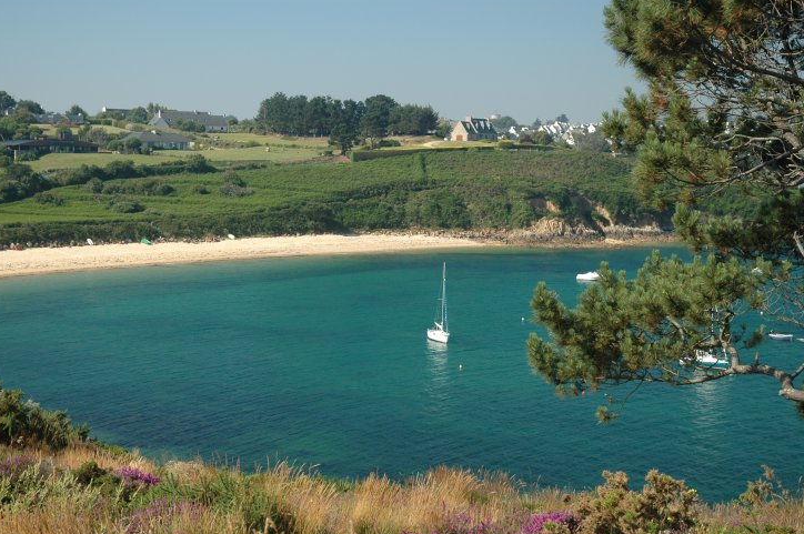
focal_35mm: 63
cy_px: 271
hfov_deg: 31.9
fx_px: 1405
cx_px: 378
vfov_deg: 21.5
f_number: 5
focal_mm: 38
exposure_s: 1/160
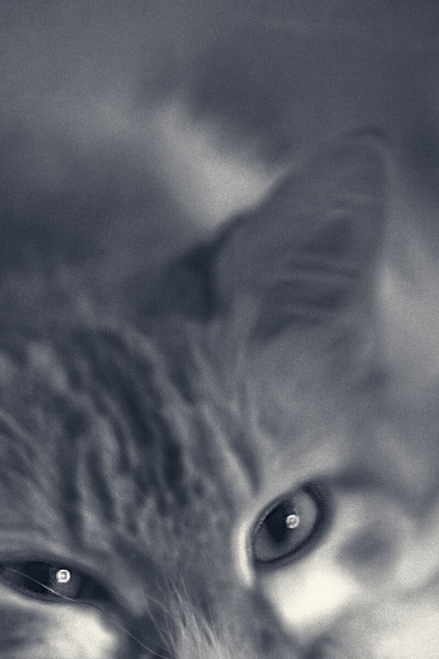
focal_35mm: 406
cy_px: 610
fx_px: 7426
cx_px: 141
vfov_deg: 5.1
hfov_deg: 3.4
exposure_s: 1/25
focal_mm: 135
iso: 400
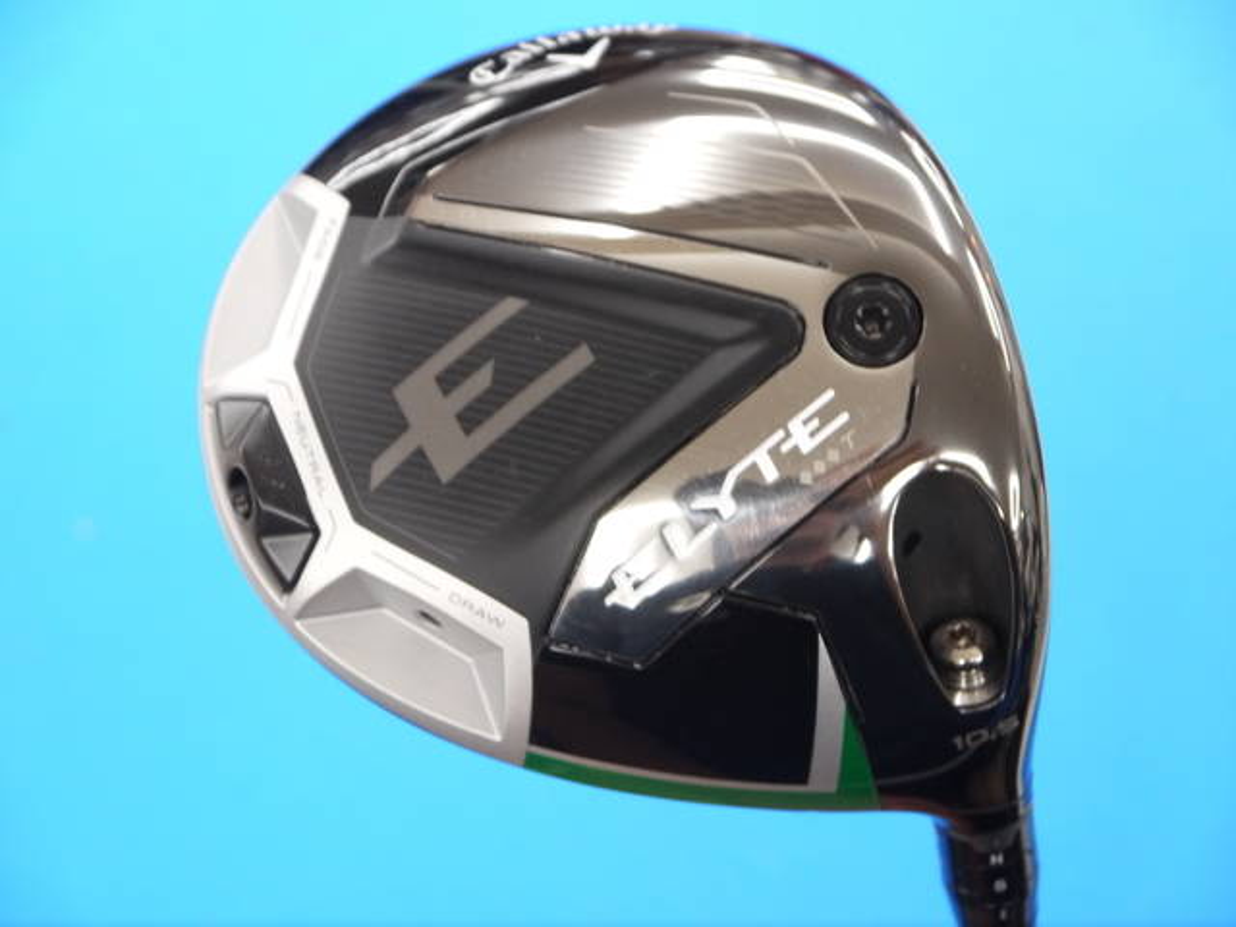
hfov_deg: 23.3
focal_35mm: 84
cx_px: 618
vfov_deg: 17.6
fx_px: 2999
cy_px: 464
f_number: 5.6
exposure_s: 1/80
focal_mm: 42
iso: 800
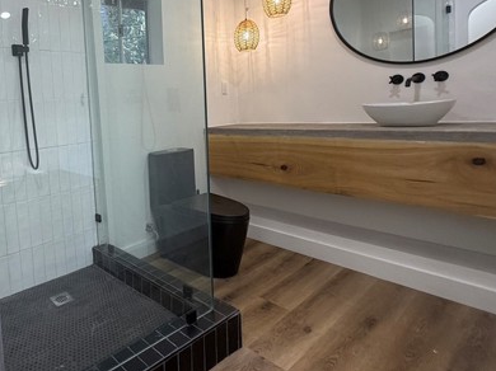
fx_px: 329
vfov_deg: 57.9
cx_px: 100
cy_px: 133
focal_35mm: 23
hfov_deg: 67.2
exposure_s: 1/120
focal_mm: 2.22
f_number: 2.2
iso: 160
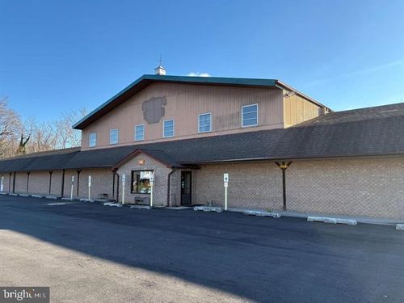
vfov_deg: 53.1
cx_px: 202
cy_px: 152
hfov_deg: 67.3
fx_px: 303
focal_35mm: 26
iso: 64
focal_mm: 5.96
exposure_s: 1/1667
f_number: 1.6
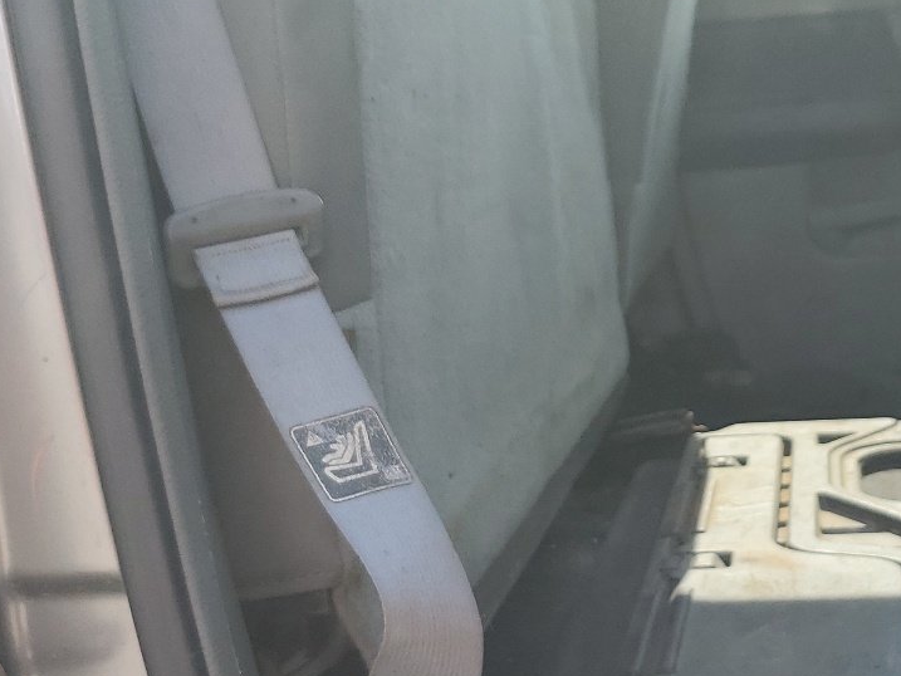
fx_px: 1510
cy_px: 361
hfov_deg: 32.5
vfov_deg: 25.2
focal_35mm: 58
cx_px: 691
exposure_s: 1/455
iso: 50
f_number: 1.5
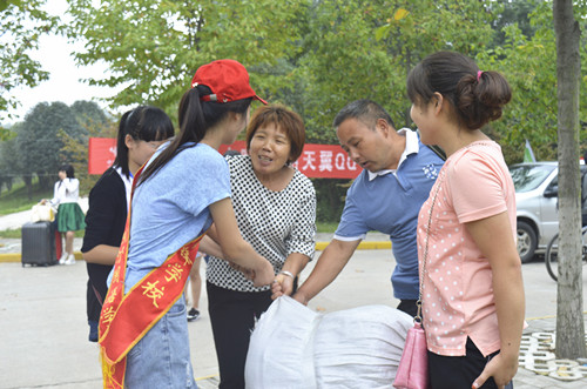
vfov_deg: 29.7
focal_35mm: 45
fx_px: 732
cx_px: 294
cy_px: 194
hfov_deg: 43.7
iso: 100
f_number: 5.6
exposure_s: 1/125
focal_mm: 30
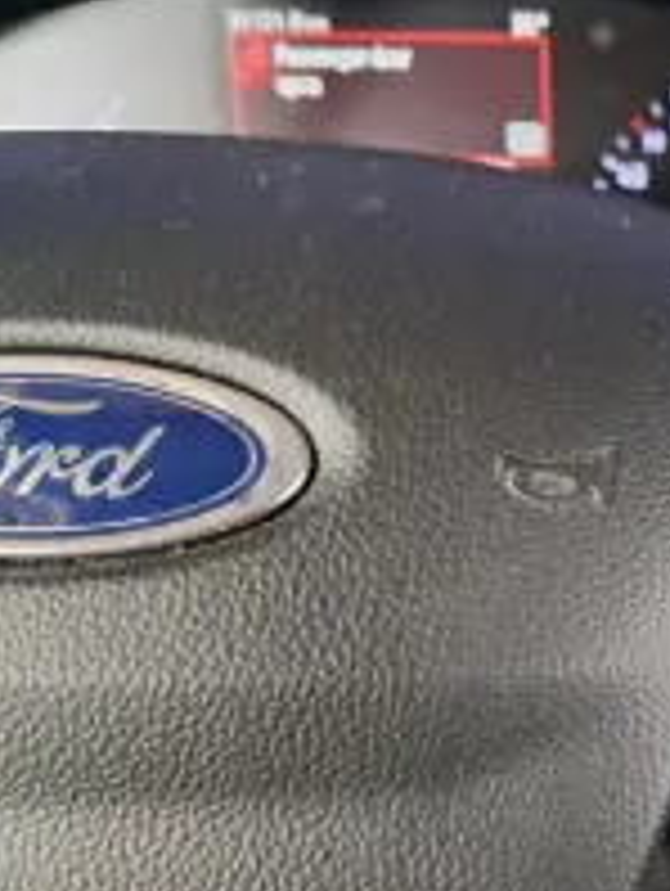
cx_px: 791
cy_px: 590
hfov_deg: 26.6
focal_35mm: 49
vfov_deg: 38.5
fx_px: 1262
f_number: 1.8
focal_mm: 4
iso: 1250
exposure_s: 1/20
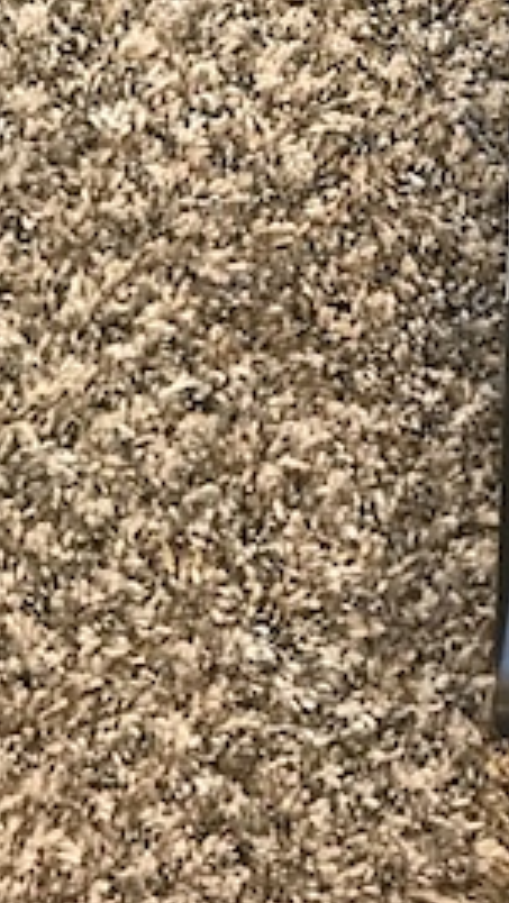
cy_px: -344
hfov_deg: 12.5
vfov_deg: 20.8
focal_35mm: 91
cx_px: 829
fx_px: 2181
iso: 100
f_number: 1.8
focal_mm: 3.99
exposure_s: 1/8
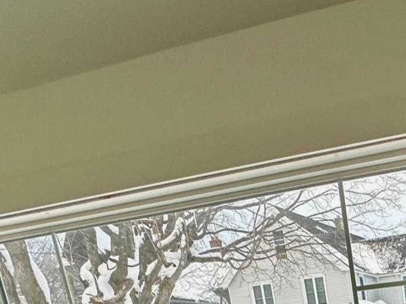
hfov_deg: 33.1
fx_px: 563
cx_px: 478
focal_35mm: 48
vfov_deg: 22.3
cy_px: 503
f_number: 2.2
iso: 50
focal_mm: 2.22
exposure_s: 1/99
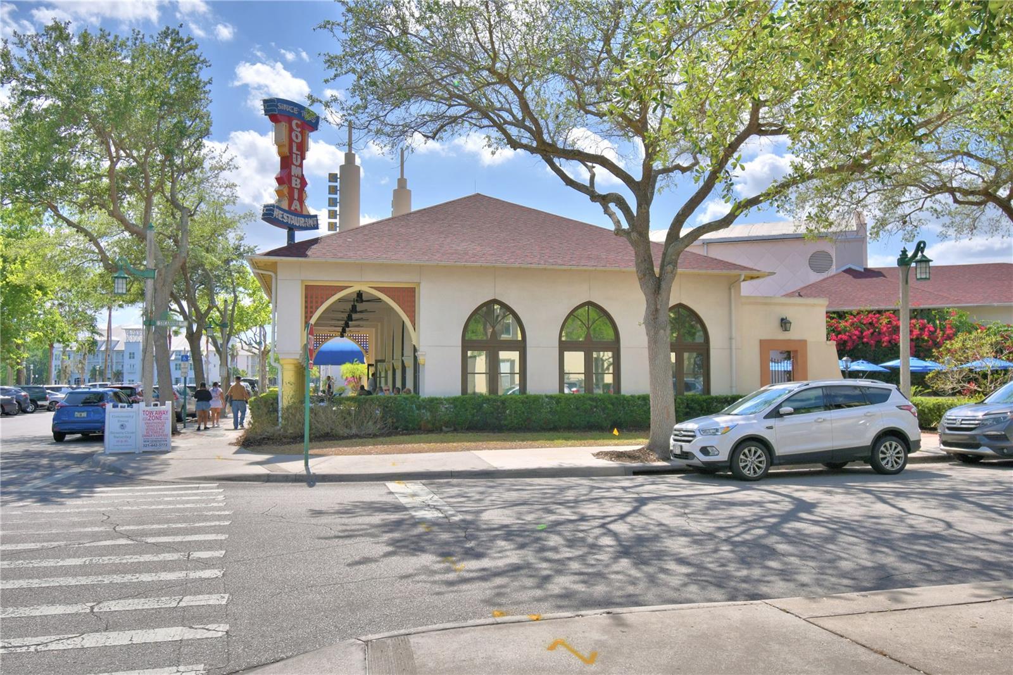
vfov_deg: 43.6
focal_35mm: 30
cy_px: 338
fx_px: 844
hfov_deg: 61.9
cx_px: 506
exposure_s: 1/1000
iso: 100
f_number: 5.6
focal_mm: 20
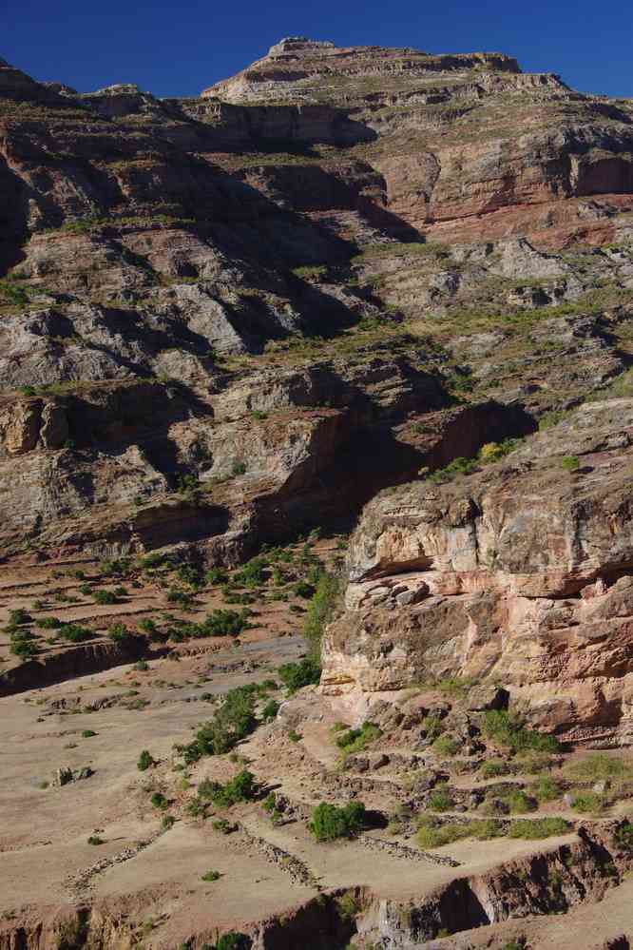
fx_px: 1688
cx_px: 316
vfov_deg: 31.4
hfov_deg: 21.2
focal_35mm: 64
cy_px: 475
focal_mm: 42.5
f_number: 11
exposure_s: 1/80
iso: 200
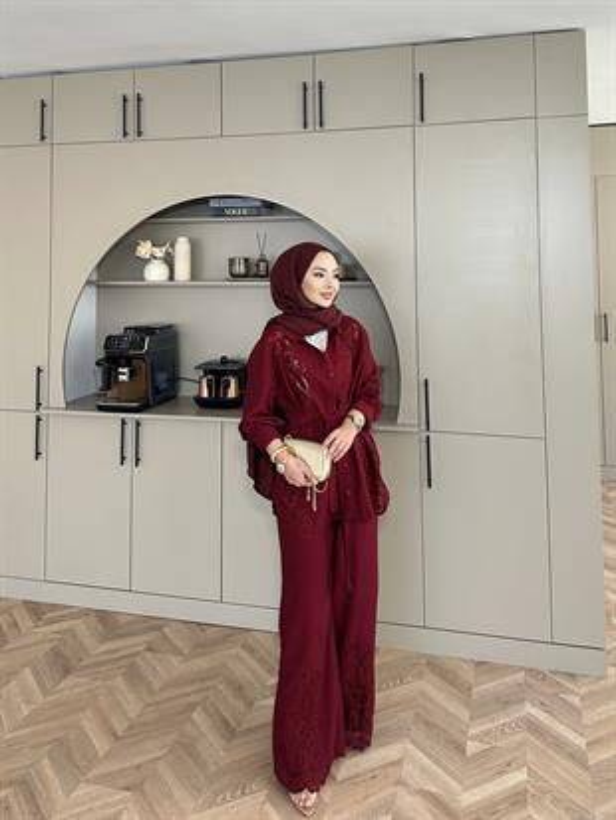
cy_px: 410
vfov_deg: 71.6
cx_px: 308
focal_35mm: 24
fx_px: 569
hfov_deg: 56.8
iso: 160
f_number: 1.78
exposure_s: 1/121
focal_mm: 6.86
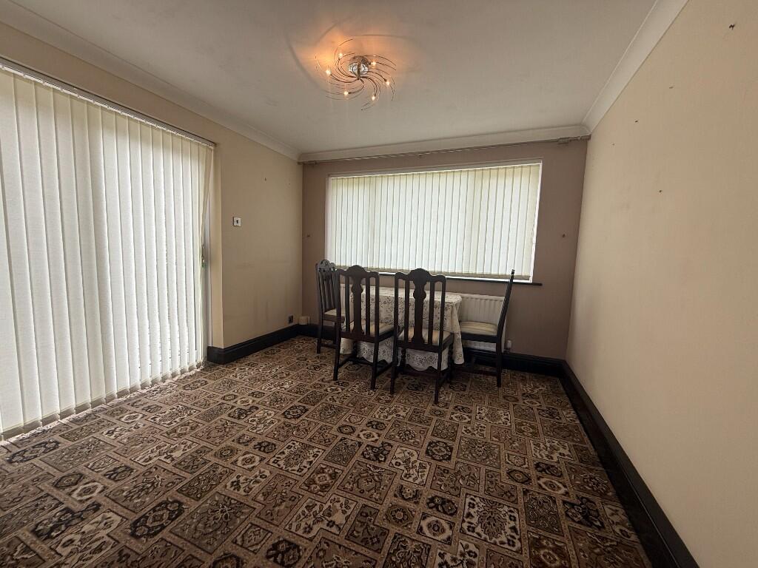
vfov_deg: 85.7
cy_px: 284
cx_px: 379
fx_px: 307
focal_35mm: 14
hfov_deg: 102.1
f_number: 2.2
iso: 50
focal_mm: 2.22
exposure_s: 1/122
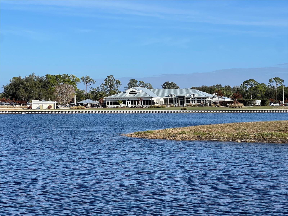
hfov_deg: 25.3
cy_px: 108
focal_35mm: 77
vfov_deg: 19.1
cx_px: 144
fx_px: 641
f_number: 2.8
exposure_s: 1/1033
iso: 32
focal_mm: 9
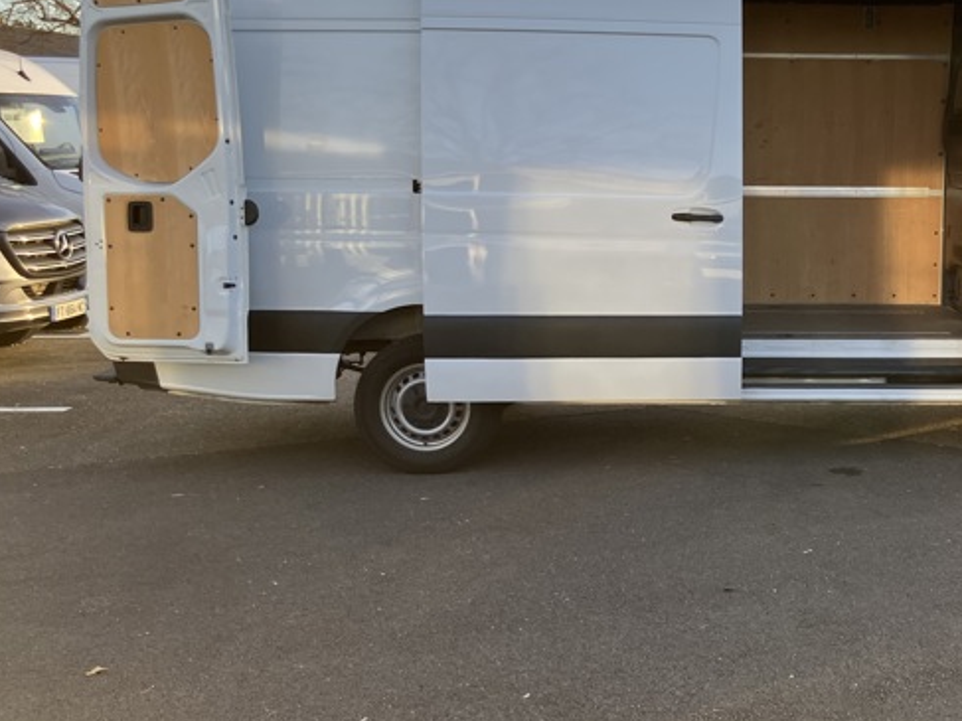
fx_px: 1278
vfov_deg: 31.5
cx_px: 772
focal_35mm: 46
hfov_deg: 39.6
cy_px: 308
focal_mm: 3.99
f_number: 1.8
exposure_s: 1/245
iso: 25
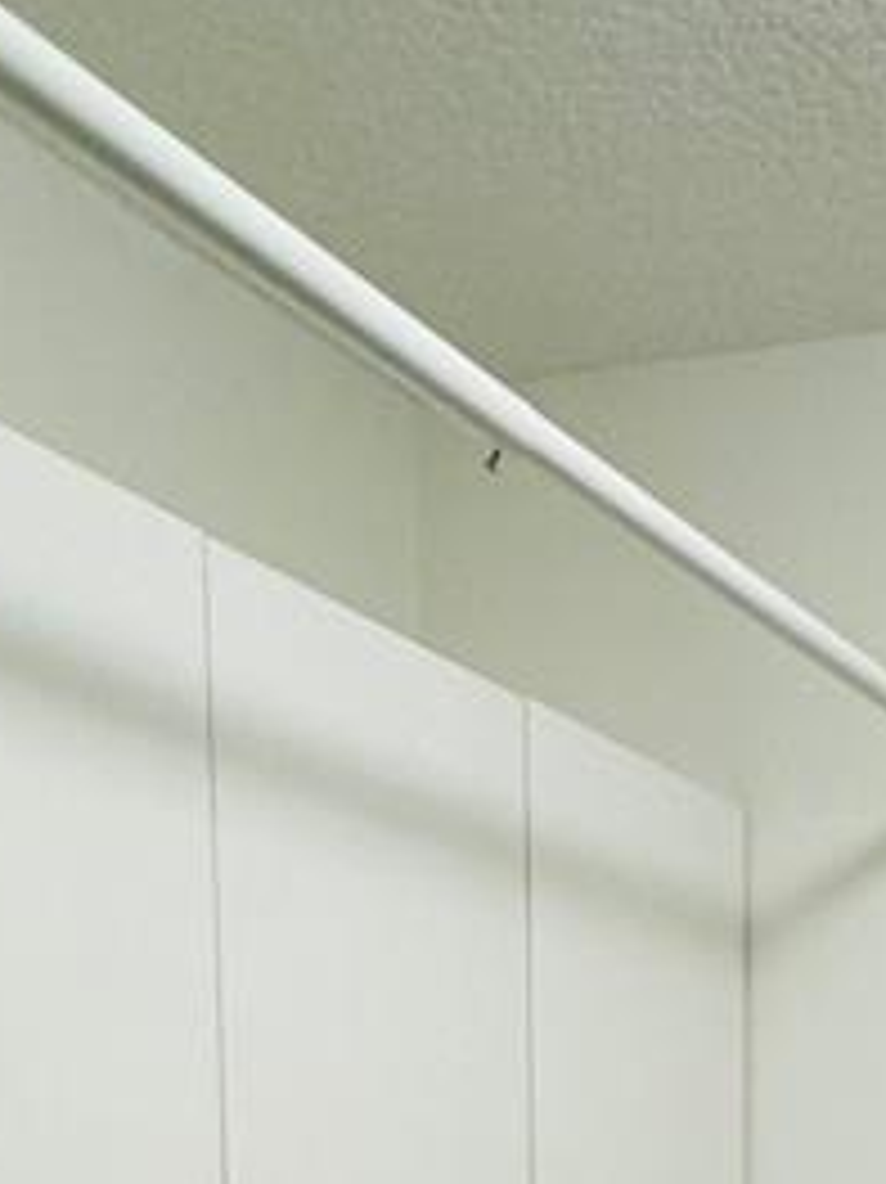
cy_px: 1675
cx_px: 1093
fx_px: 2186
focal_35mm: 64
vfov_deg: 24.8
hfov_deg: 21.2
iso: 160
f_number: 2.2
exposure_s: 1/60
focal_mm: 2.22
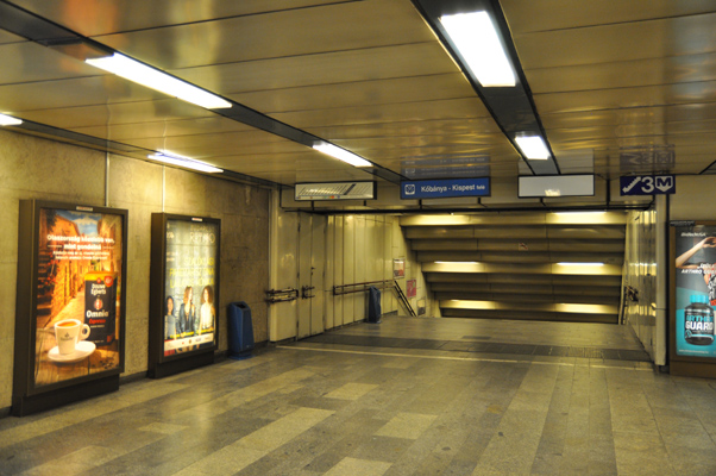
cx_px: 358
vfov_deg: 39.9
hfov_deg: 57.3
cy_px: 238
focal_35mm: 33
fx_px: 656
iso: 800
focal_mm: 22
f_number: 3.5
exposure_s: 1/50
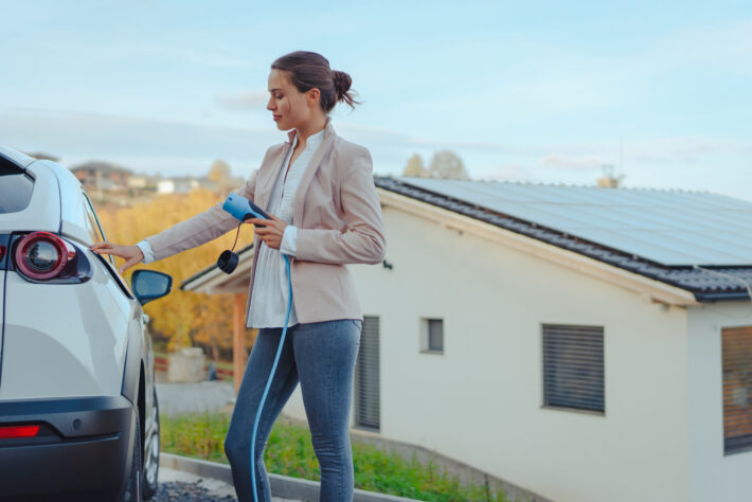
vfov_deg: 26.0
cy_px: 251
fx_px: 1087
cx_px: 376
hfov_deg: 38.2
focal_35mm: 52
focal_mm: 35
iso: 100
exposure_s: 1/2500
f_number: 1.8
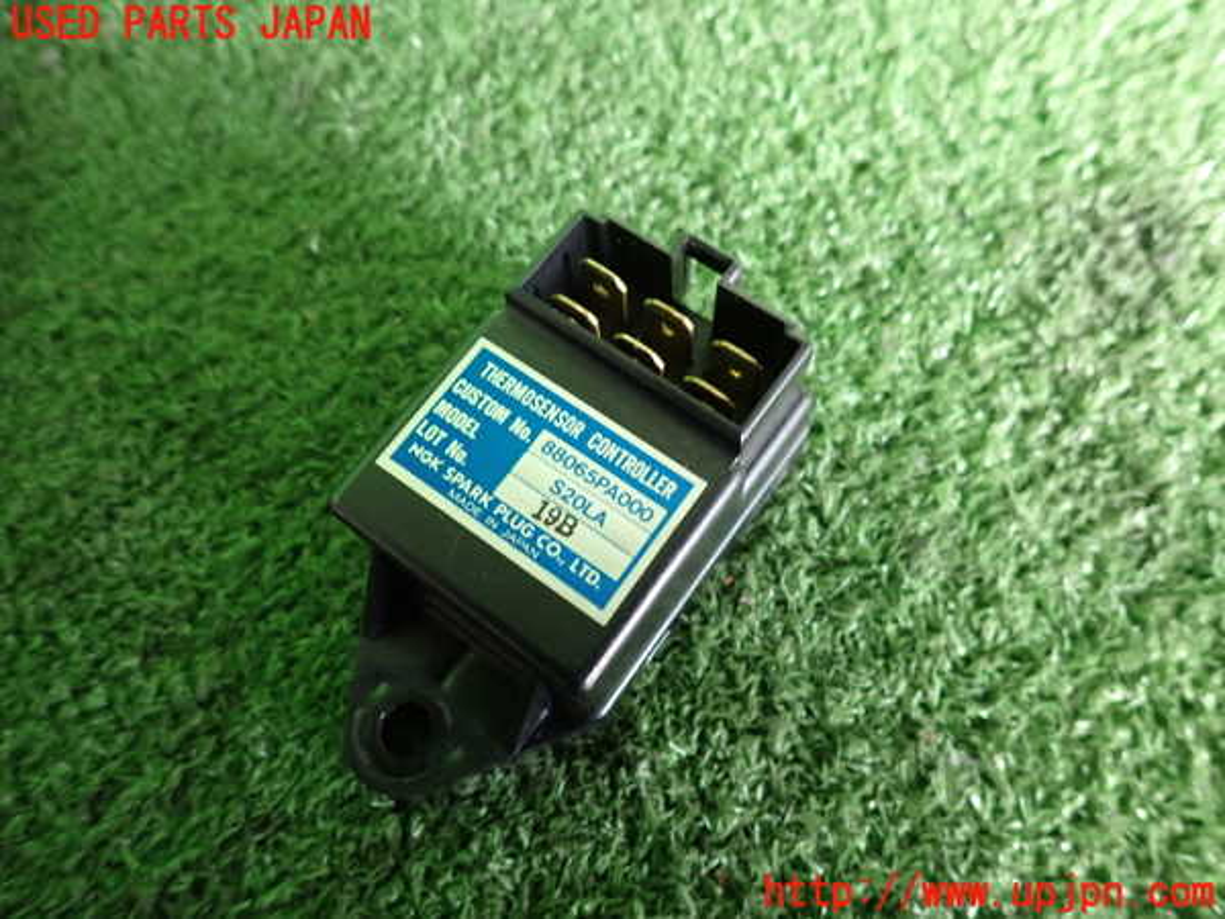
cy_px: 460
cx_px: 612
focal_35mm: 25
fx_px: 885
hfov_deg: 69.4
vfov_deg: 54.9
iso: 250
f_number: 2
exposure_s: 1/30
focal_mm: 4.5
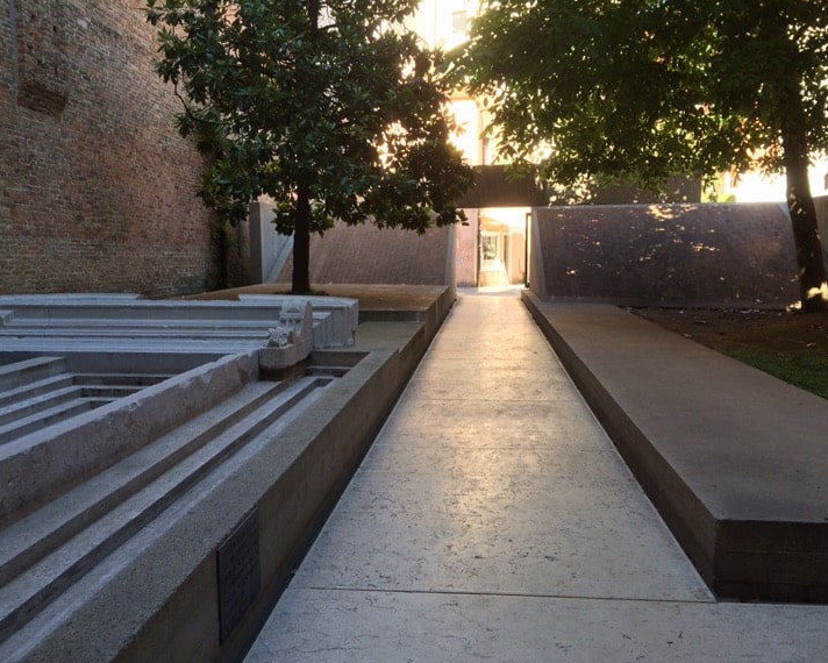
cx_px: 433
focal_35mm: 31
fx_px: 760
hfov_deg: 57.1
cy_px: 338
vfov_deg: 47.1
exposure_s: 1/120
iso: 40
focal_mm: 4.15
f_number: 2.2
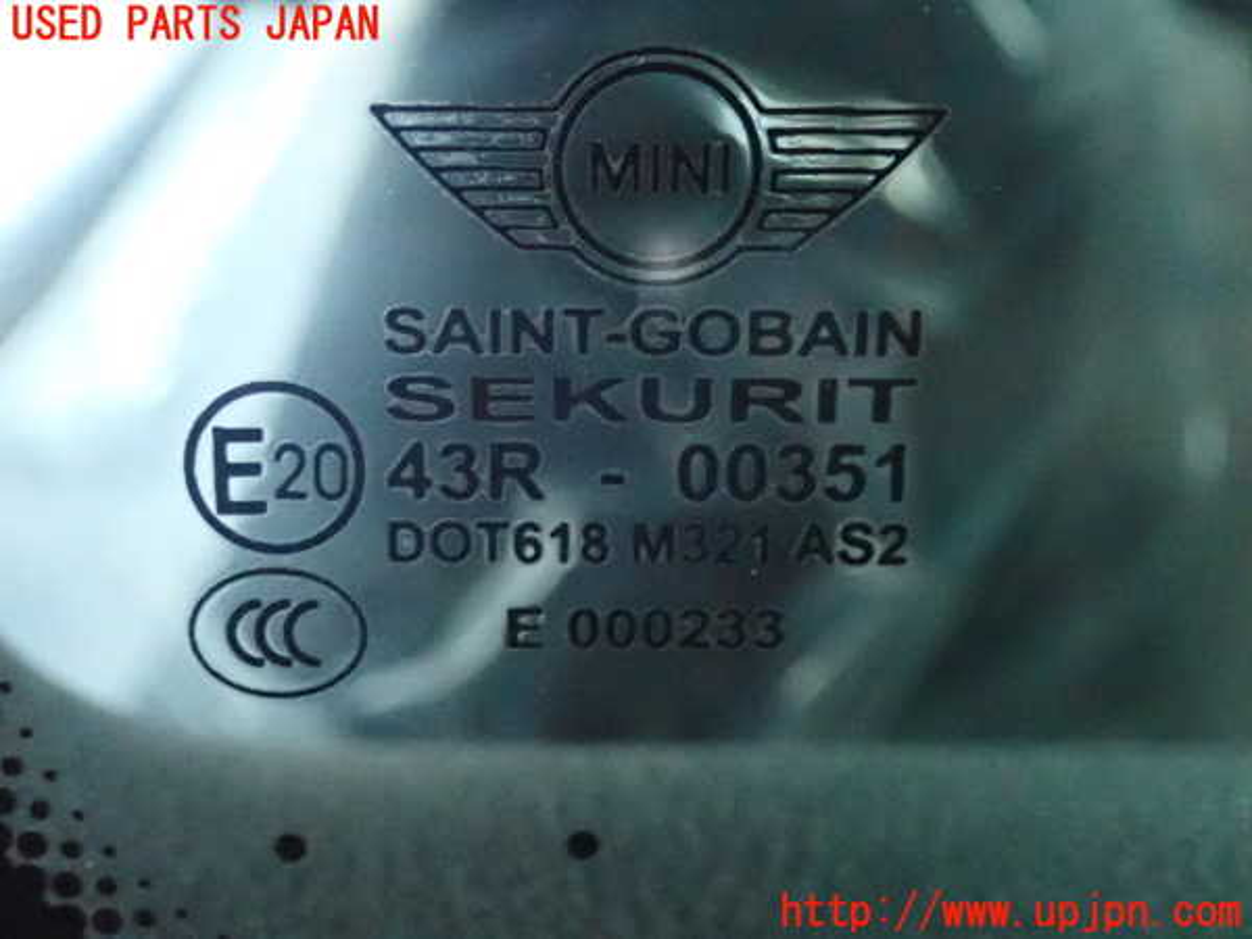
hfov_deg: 33.8
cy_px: 470
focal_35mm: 57
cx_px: 626
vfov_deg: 25.7
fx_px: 2062
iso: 6400
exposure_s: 1/50
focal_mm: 10.29
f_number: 3.5
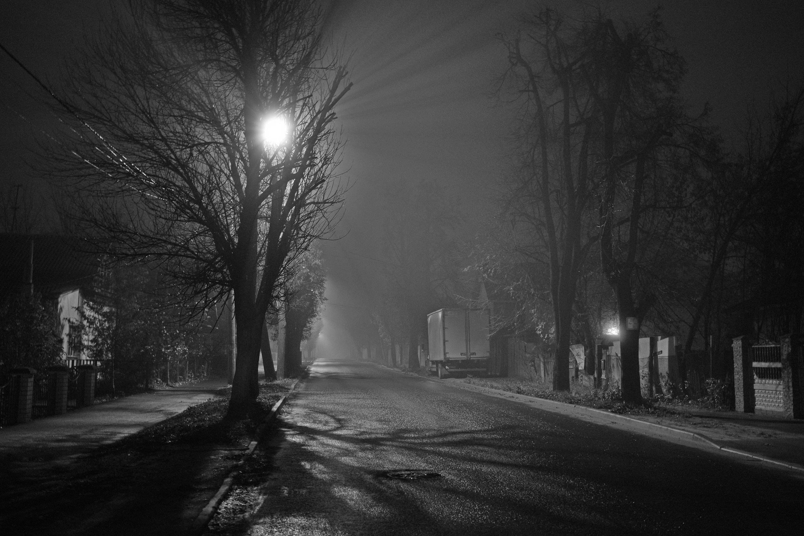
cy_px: 268
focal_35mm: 37
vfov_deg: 35.9
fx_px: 826
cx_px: 402
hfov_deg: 51.9
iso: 2000
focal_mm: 24.7
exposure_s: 1/5
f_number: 4
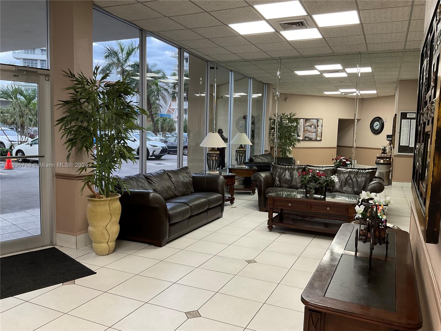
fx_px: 369
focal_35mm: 29
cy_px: 166
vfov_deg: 48.2
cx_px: 220
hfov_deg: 61.7
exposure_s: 1/120
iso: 50
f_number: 1.8
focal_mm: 3
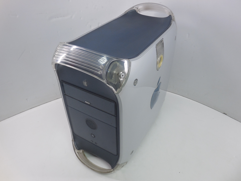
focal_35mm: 26
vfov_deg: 53.1
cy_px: 90
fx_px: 181
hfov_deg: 67.3
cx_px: 120
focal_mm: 4.6
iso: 160
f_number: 3.5
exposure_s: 1/30
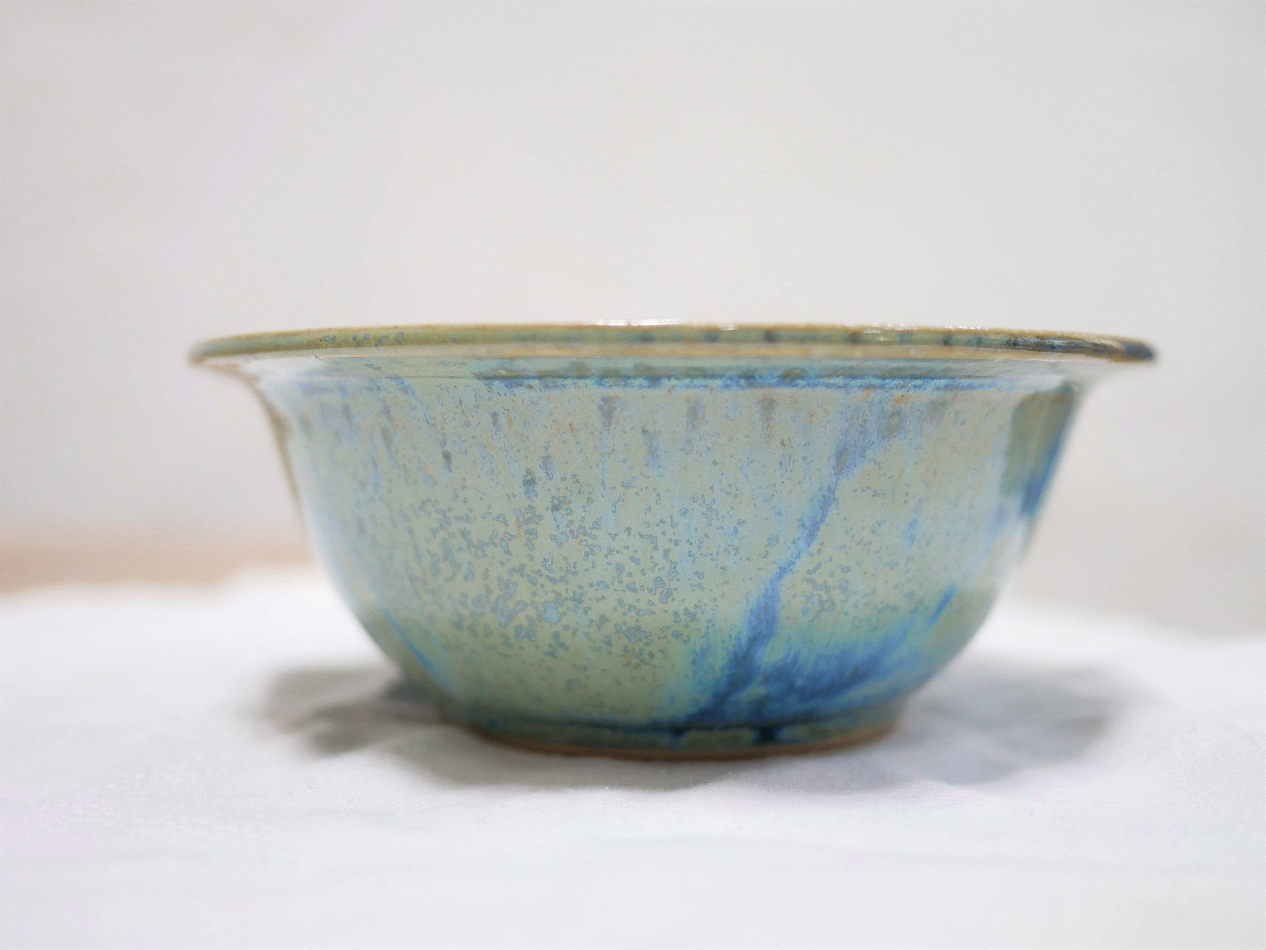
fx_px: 1464
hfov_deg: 46.8
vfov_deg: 36.0
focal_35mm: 40
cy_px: 475
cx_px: 633
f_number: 1.7
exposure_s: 1/60
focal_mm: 20
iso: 640
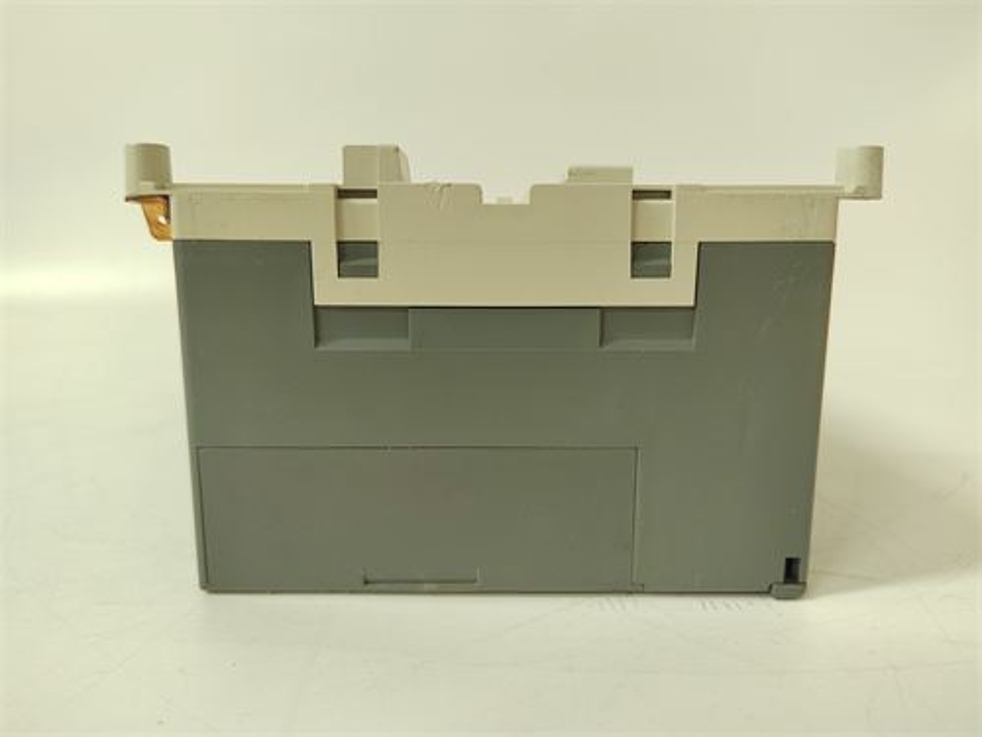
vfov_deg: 58.9
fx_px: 652
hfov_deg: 73.9
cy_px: 368
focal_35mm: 23
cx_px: 491
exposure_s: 1/50
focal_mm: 5.52
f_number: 1.9
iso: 1484
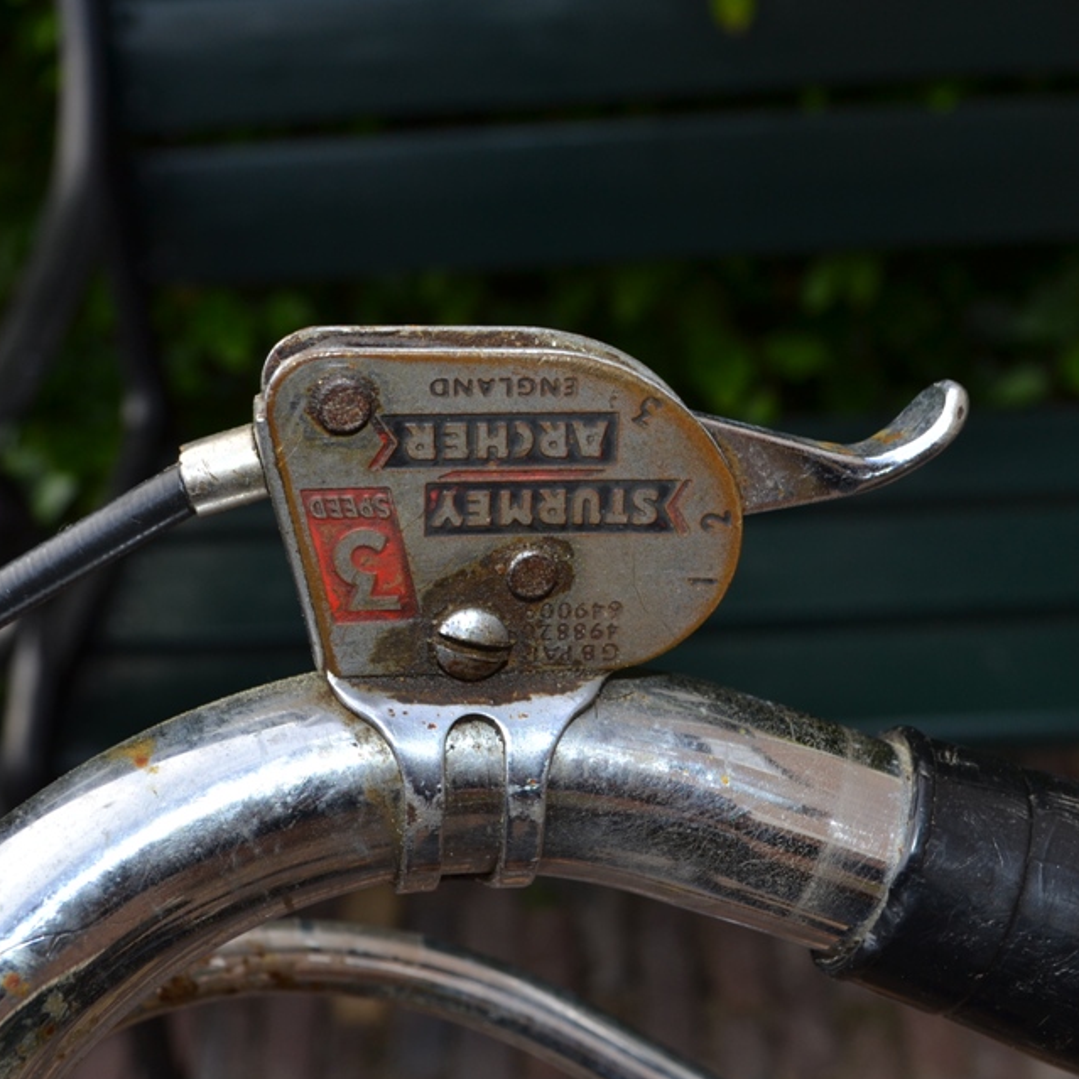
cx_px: 508
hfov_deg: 34.7
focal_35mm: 49
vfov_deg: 34.7
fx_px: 1728
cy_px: 536
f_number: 8
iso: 100
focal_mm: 24
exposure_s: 1/60
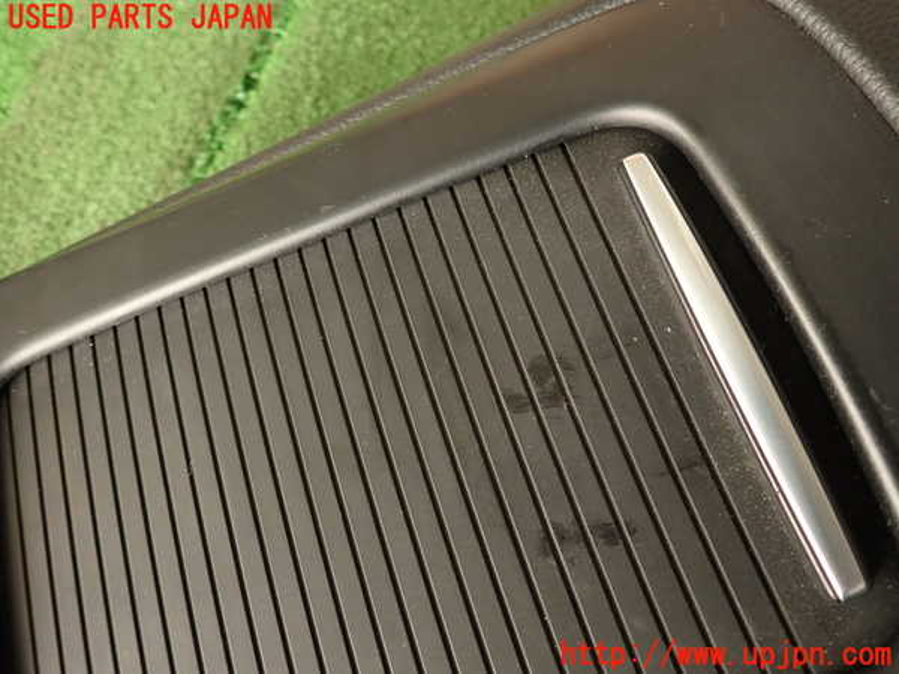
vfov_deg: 54.9
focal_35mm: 25
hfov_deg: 69.4
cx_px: 450
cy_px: 337
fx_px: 649
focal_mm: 4.5
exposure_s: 1/60
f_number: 2
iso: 200
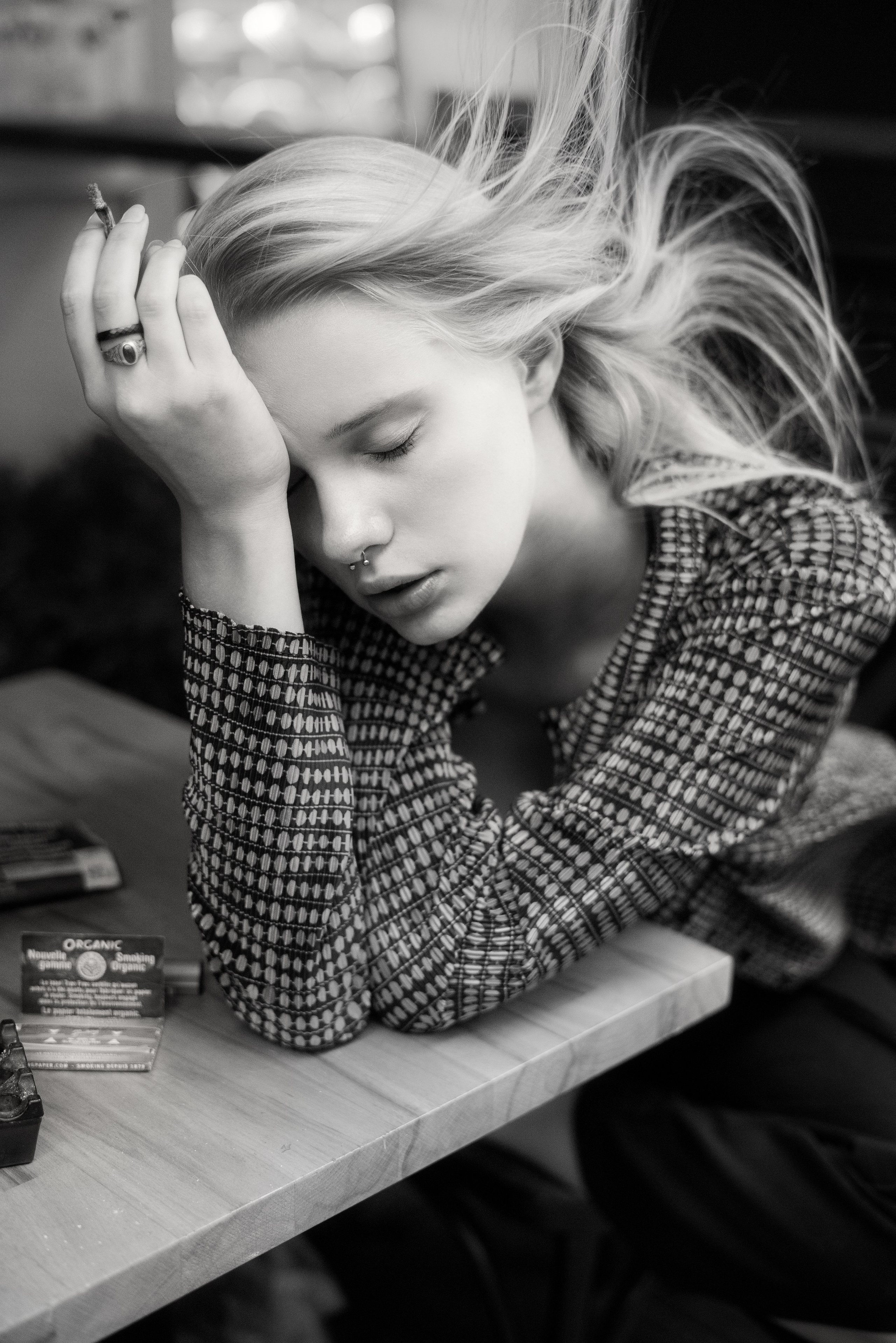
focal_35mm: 50
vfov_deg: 39.6
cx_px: 448
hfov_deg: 27.0
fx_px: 1866
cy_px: 672
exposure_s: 1/320
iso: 6400
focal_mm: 50
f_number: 2.5
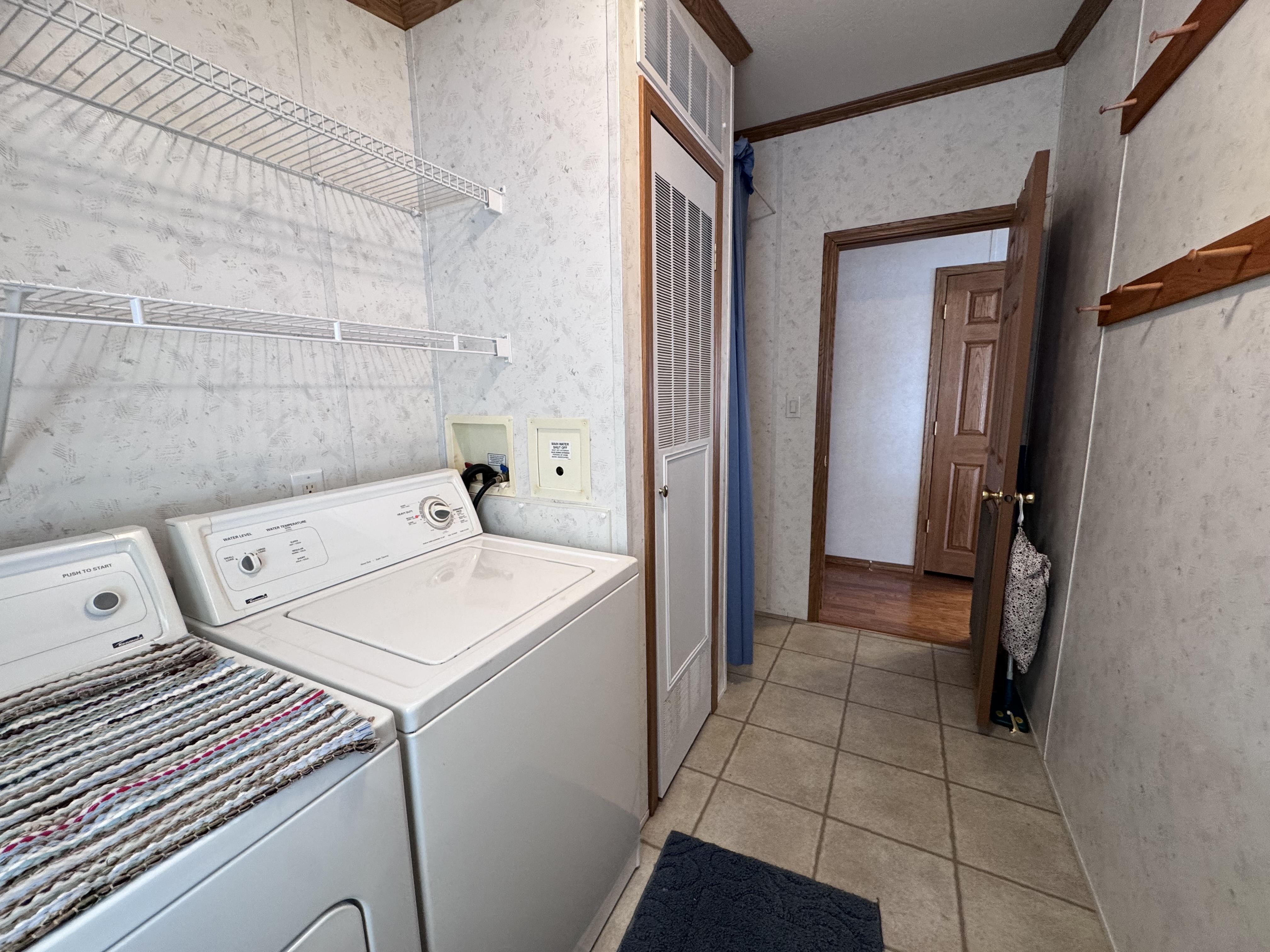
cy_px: 476
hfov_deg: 102.1
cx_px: 635
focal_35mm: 14
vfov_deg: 85.7
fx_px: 514
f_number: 2.2
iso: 250
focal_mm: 2.22
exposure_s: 1/60
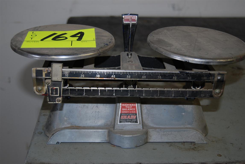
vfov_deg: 26.6
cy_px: 82
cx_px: 122
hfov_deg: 38.8
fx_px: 348
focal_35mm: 51
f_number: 4.5
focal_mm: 34
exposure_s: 1/60
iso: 200
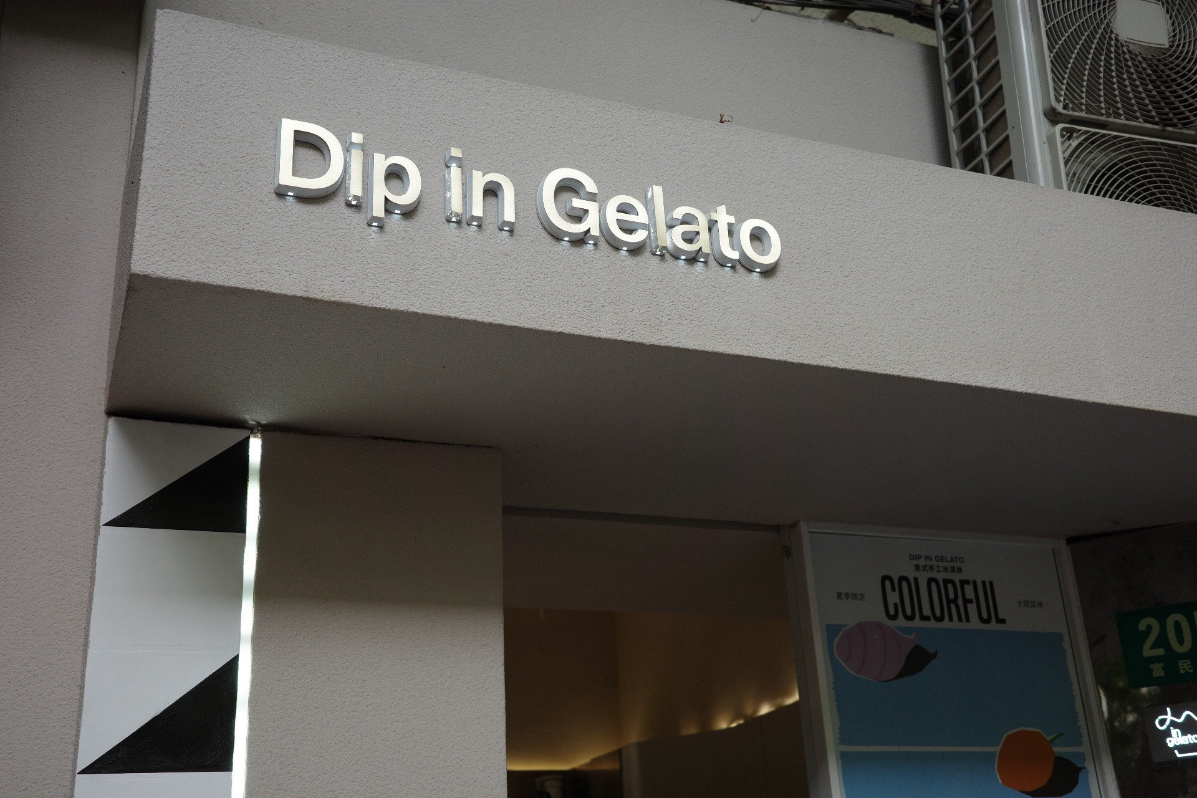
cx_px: 598
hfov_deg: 48.5
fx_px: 1330
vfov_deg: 33.4
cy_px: 399
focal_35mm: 40
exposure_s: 1/100
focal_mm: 26
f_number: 2.8
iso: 200
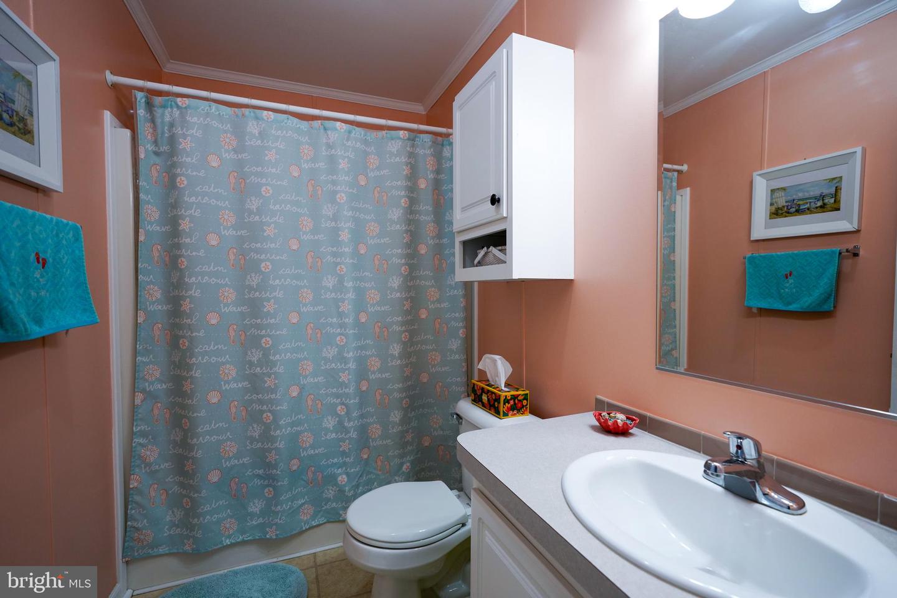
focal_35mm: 16
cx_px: 448
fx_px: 399
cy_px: 299
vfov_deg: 73.7
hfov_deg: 96.7
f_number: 4
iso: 500
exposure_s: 1/160
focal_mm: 16
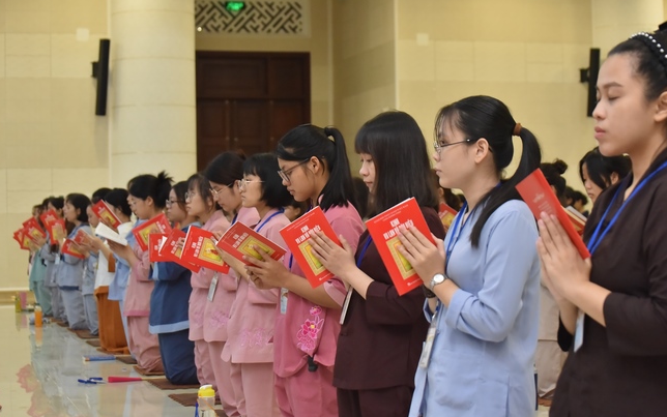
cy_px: 221
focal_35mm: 72
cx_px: 334
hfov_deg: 28.6
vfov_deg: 18.1
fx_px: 1309
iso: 4000
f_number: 5.6
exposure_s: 1/160
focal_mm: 70
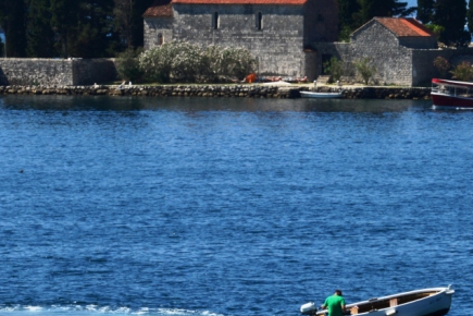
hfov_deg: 5.6
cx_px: 284
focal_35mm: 371
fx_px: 4876
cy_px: 77
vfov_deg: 3.7
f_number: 16
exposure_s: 1/125
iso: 200
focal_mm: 105
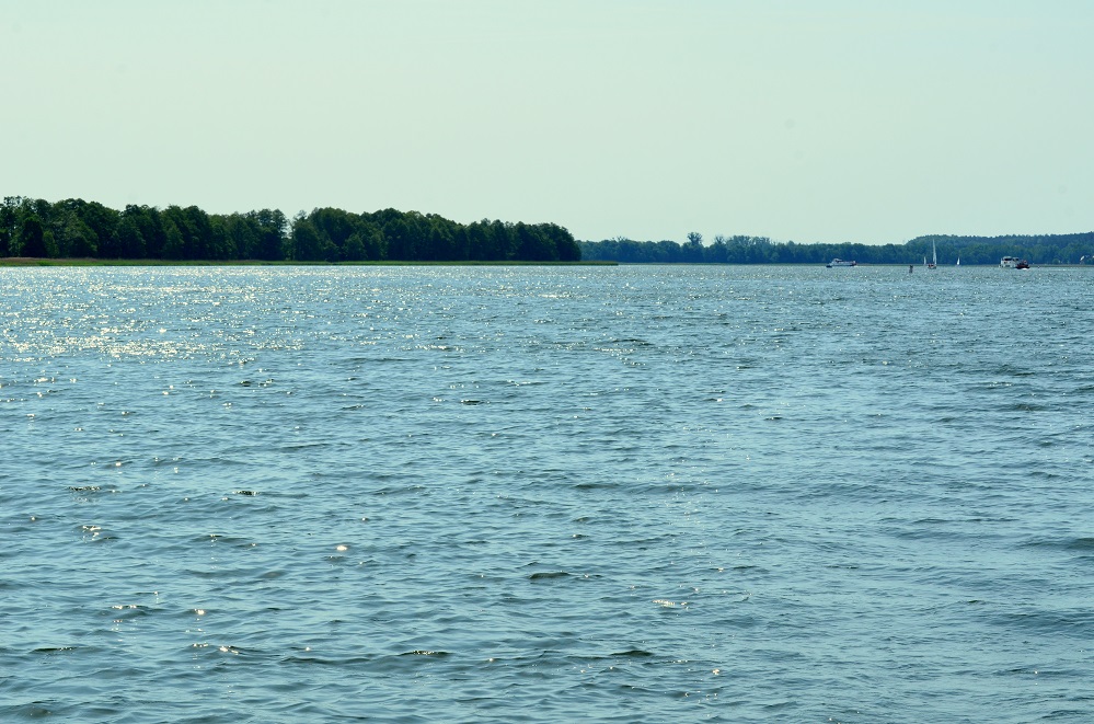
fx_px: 3183
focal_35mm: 105
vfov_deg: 13.0
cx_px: 547
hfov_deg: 19.5
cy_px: 362
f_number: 13
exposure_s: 1/500
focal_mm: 70
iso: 400
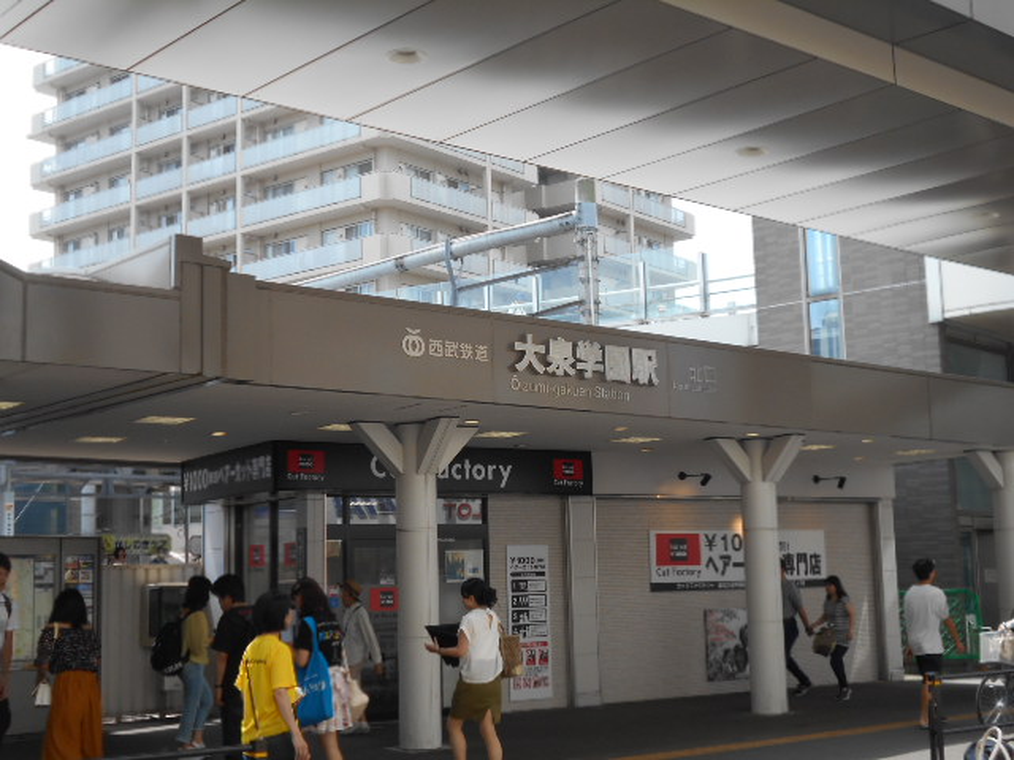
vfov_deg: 29.1
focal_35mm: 50
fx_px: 1465
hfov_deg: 38.2
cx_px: 507
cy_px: 380
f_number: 4.5
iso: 80
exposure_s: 1/320
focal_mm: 8.8
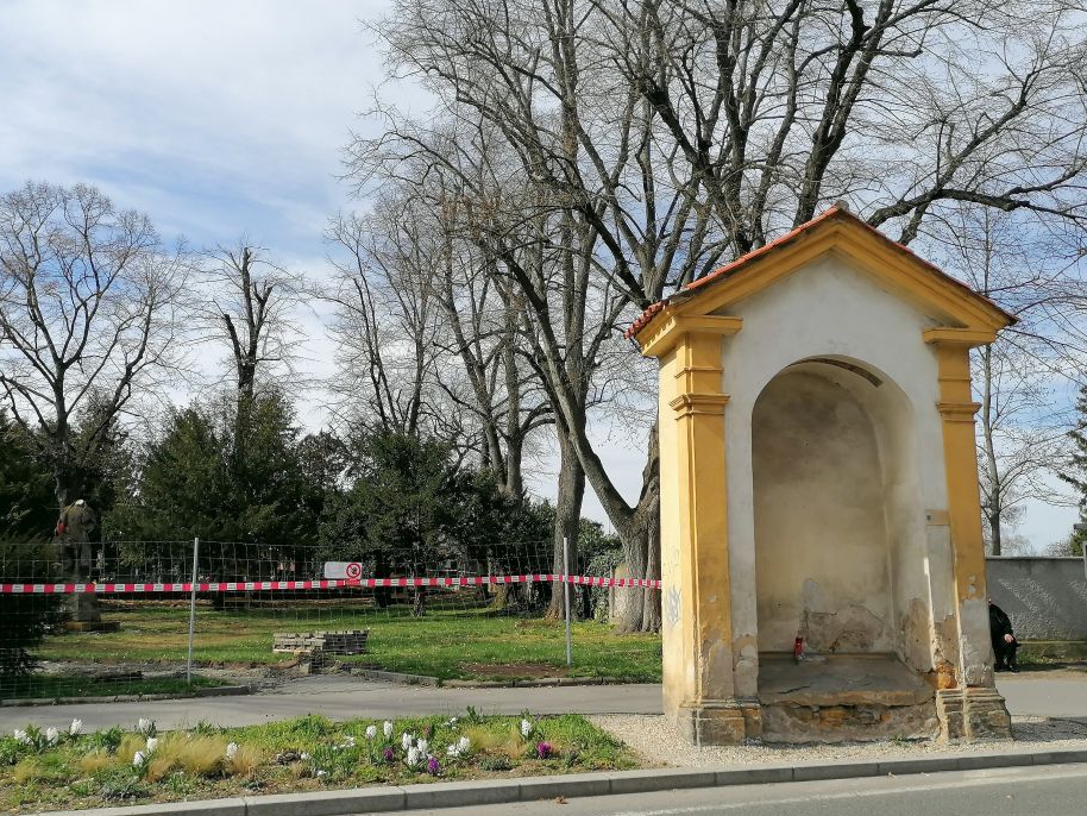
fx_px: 1099
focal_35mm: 35
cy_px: 400
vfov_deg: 40.7
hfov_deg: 52.6
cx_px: 548
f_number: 1.8
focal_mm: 4.75
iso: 50
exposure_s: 1/1471
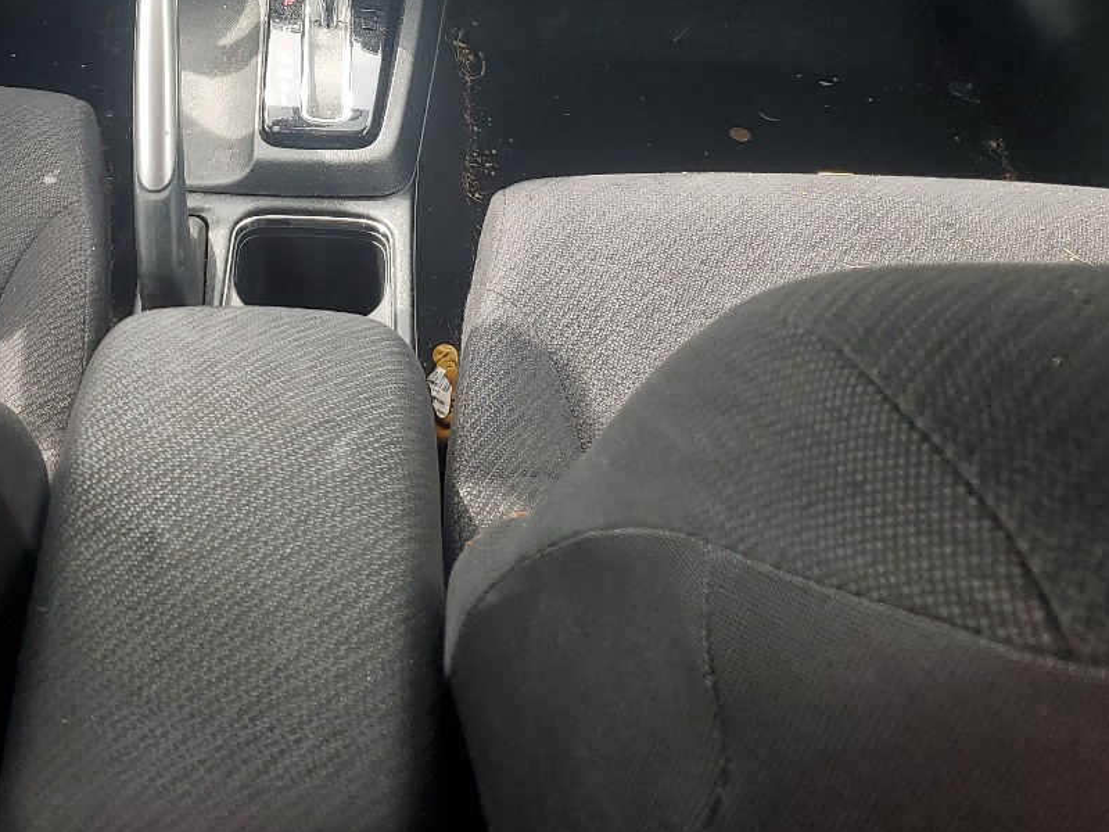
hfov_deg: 35.7
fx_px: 1666
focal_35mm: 52
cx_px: 237
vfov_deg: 26.6
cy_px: 6
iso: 50
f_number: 1.5
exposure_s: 1/208
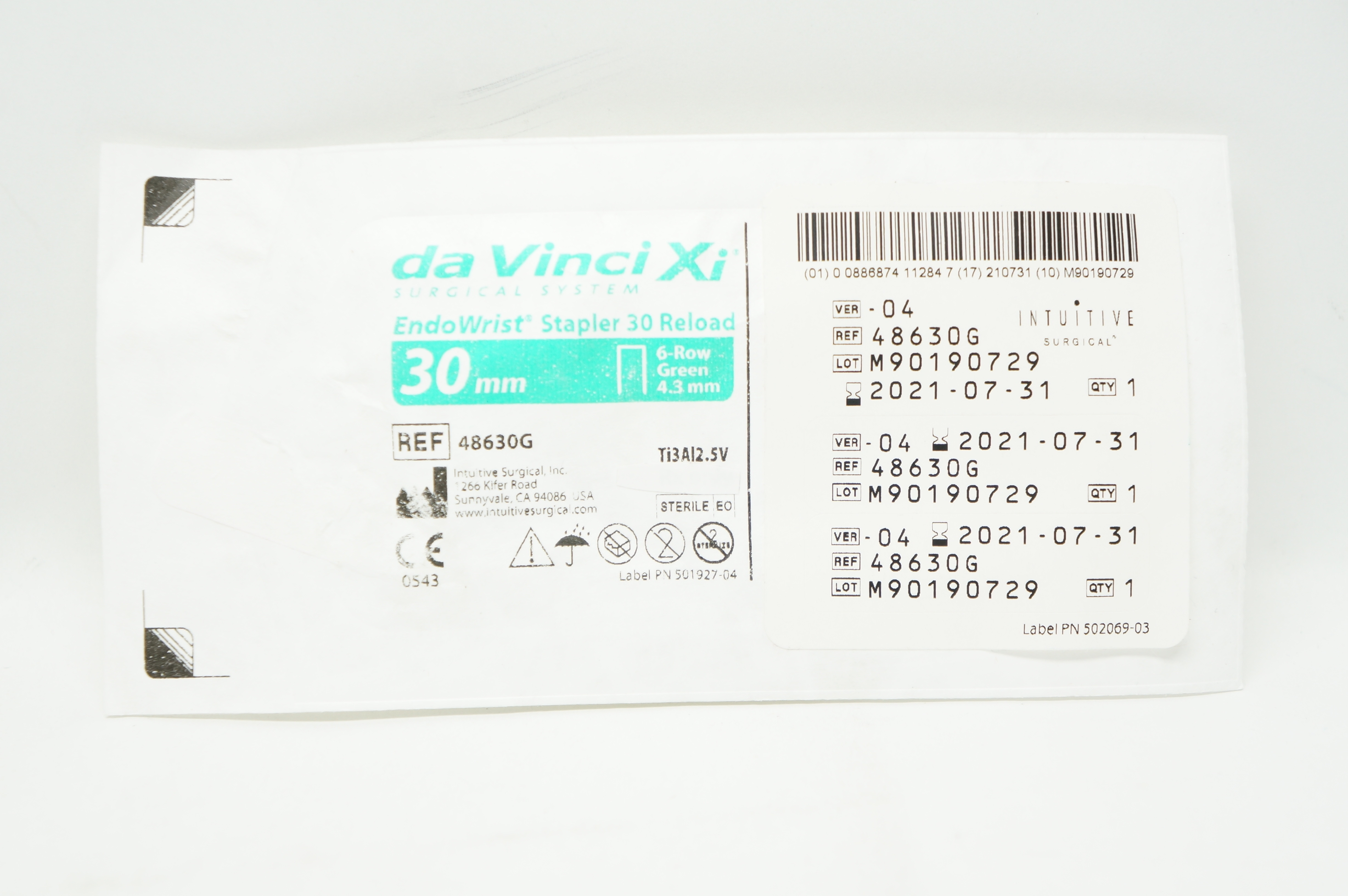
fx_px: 2805
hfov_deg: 27.0
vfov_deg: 18.1
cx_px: 674
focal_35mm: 75
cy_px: 448
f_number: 5
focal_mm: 50
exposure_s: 1/80
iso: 400
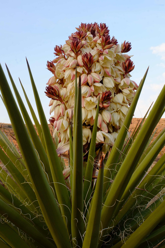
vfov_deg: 50.7
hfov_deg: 35.1
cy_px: 124
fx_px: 261
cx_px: 82
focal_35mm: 38
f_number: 20
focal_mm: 25.6
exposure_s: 1/18
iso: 640
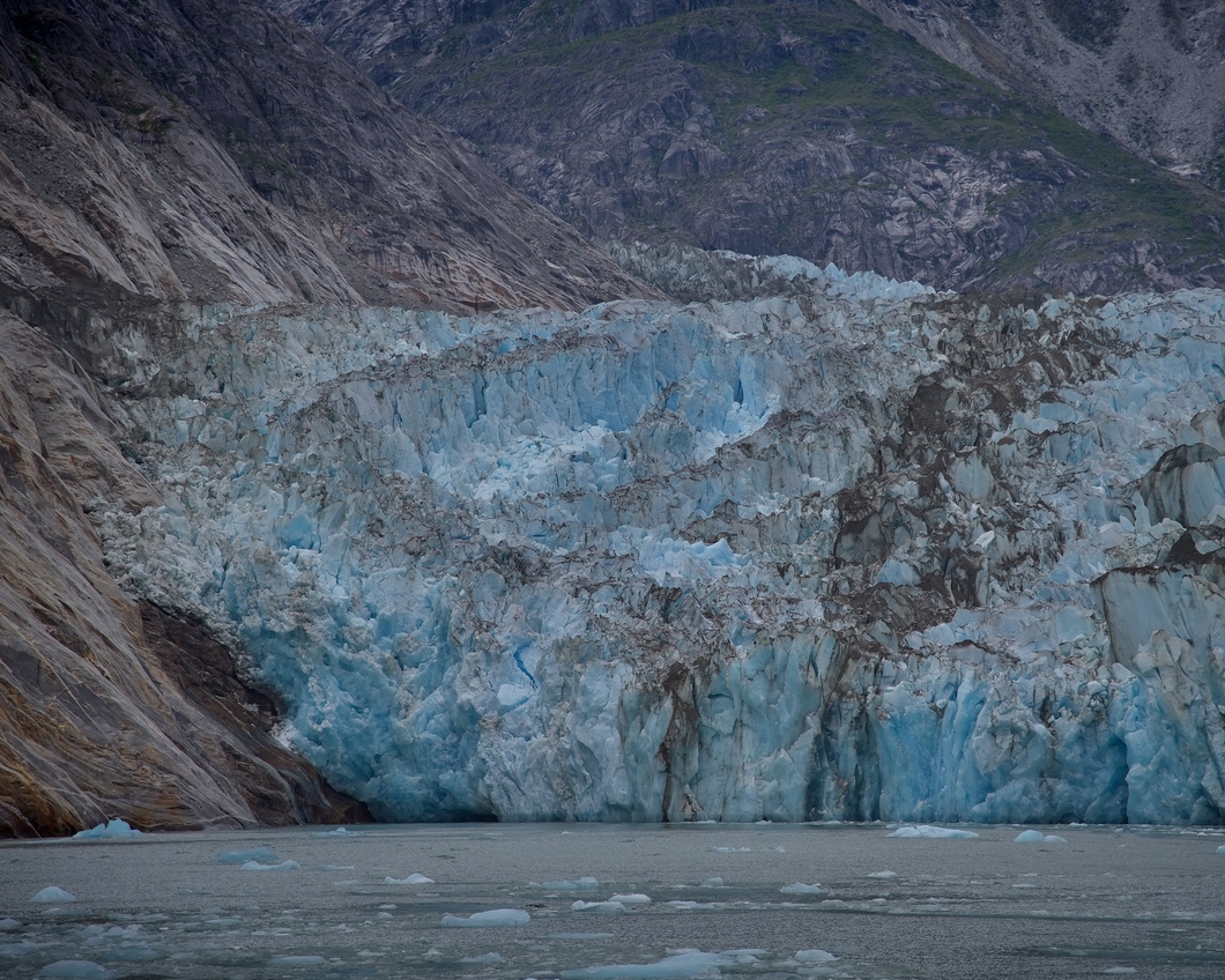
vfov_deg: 11.4
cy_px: 491
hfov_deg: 14.2
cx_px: 706
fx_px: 4931
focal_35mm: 136
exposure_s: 1/250
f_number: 5
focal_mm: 120
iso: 100
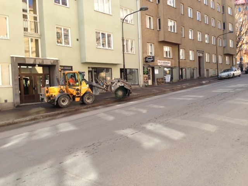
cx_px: 124
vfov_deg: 42.9
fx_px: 236
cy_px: 93
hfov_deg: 55.4
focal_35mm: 33
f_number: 2.4
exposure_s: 1/444
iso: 50
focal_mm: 4.13
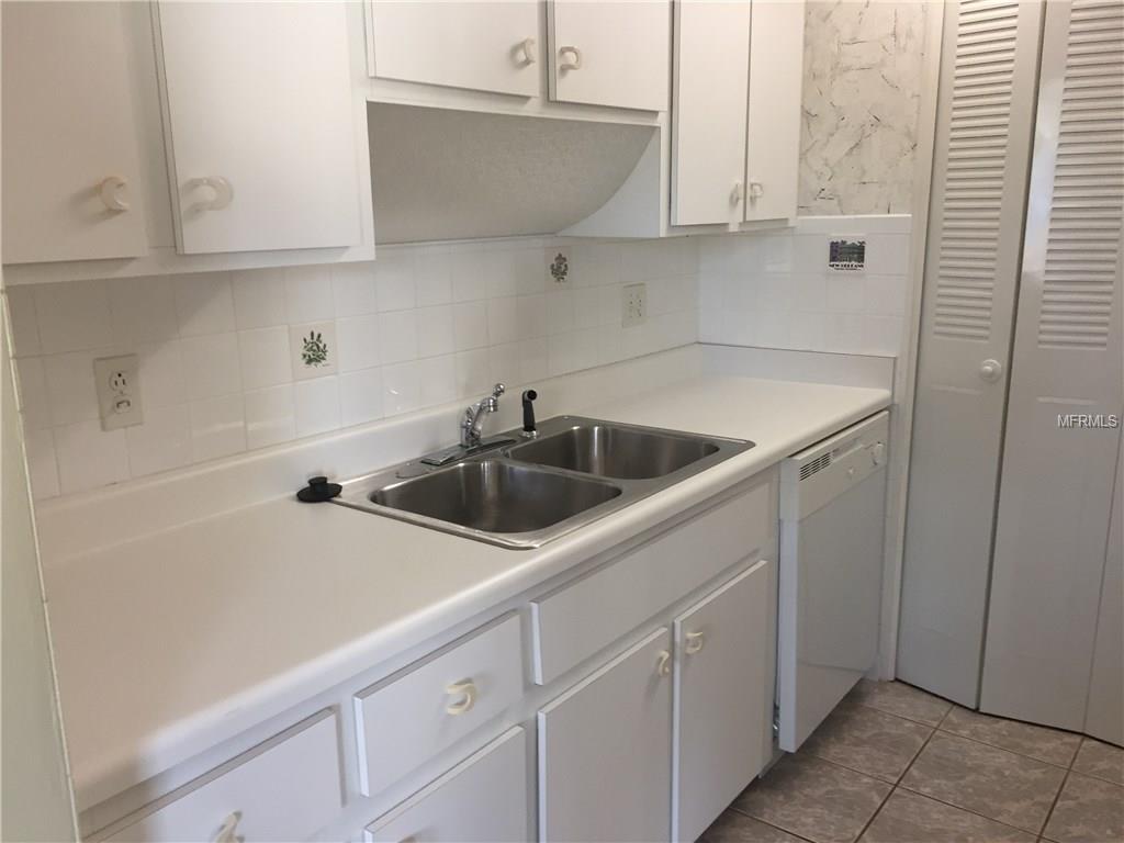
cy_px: 422
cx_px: 562
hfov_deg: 61.7
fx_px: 942
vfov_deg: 48.2
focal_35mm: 29
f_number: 2.2
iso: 80
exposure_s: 1/30
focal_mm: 4.15
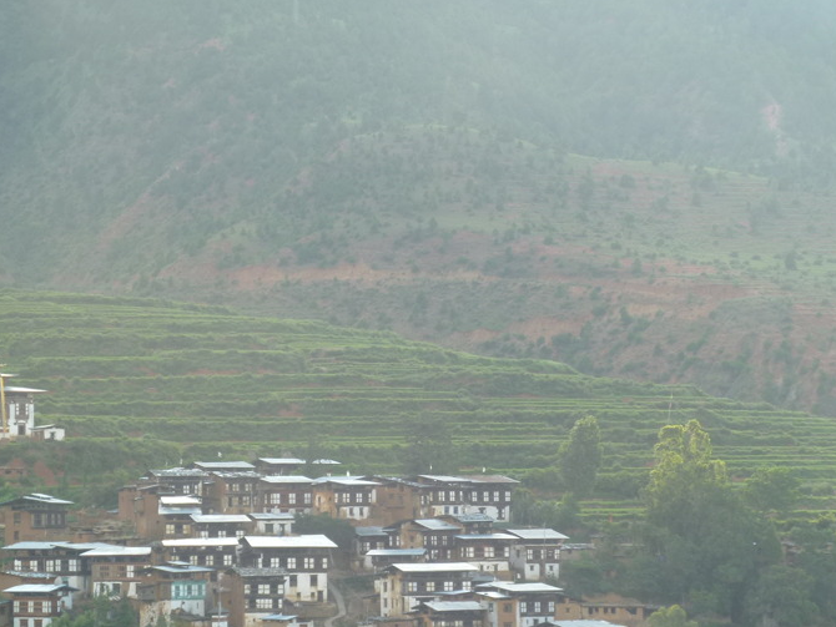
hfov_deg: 11.8
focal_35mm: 168
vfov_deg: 8.8
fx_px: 4059
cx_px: 433
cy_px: 462
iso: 100
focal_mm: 19.5
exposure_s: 1/50
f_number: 5.7
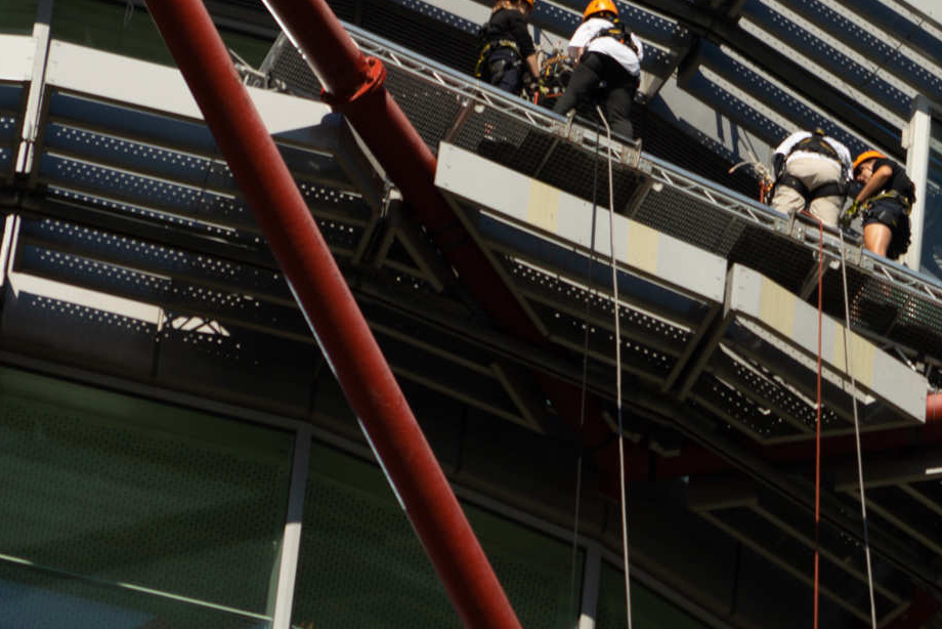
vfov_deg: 2.3
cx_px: 704
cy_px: 31
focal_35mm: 600
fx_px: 15704
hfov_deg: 3.4
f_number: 6.3
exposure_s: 1/125
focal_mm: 240
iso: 50
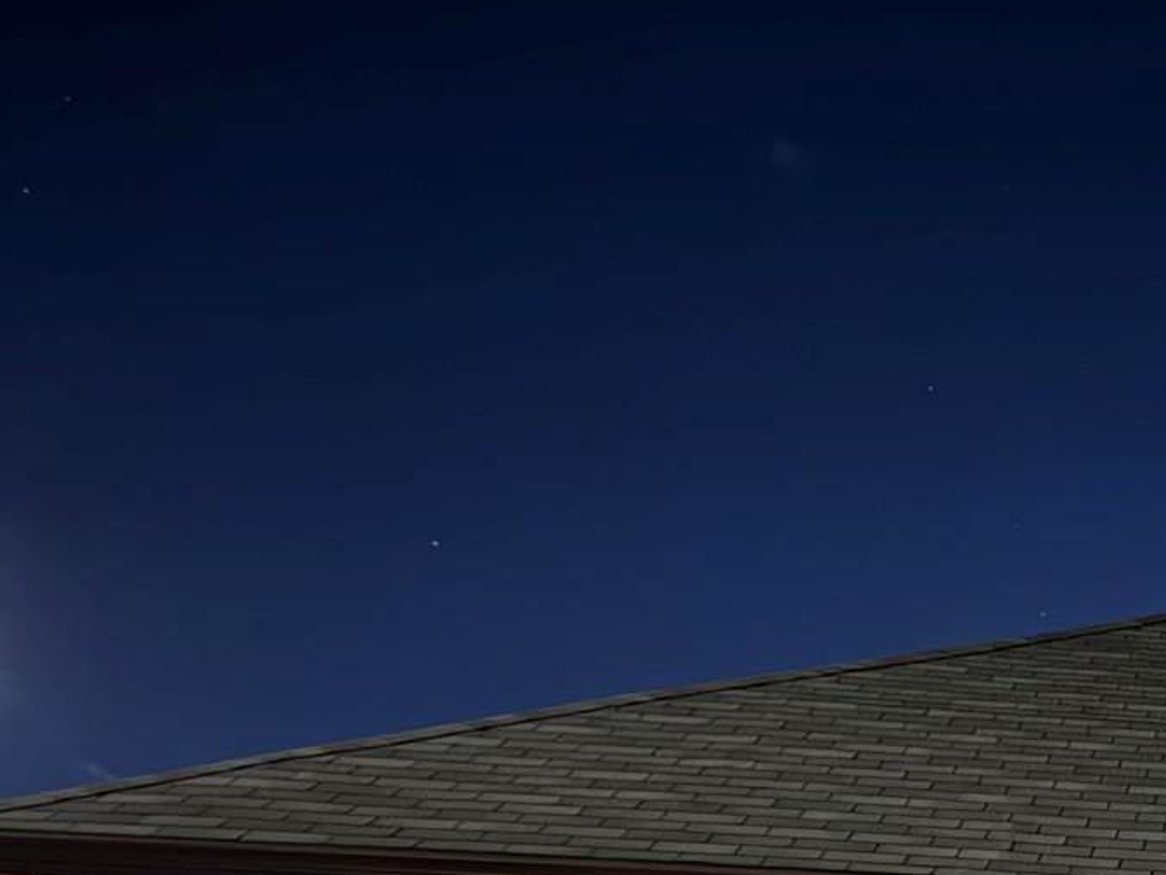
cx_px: 1523
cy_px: 1176
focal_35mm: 73
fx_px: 2459
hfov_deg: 23.5
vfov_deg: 18.6
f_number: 1.78
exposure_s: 1/5
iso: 2000
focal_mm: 6.86
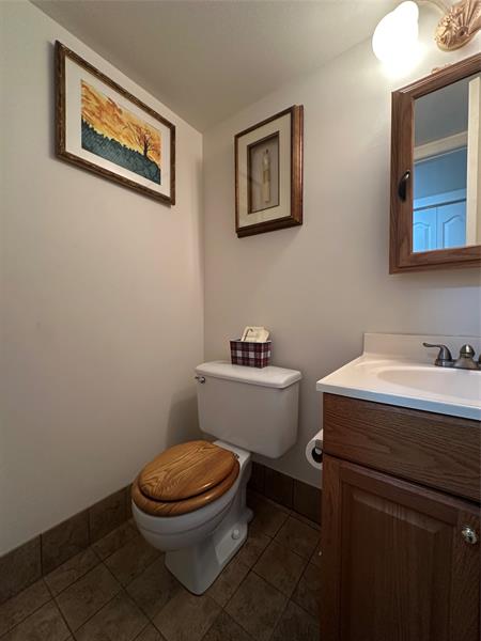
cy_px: 320
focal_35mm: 14
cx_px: 240
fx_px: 259
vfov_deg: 102.1
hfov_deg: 85.7
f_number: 2.2
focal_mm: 2.22
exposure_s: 1/60
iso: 200
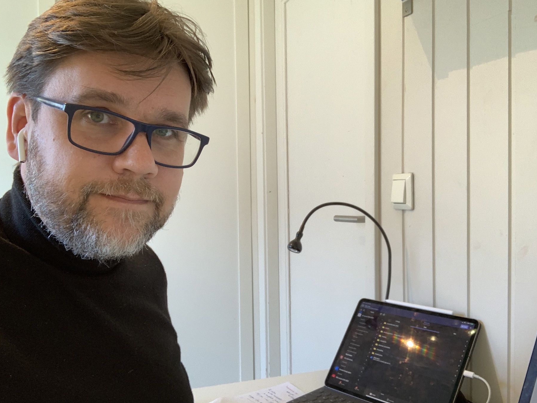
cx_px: 263
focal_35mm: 34
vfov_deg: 41.8
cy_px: 204
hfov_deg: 54.0
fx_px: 527
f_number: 2.2
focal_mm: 2.87
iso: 125
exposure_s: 1/50
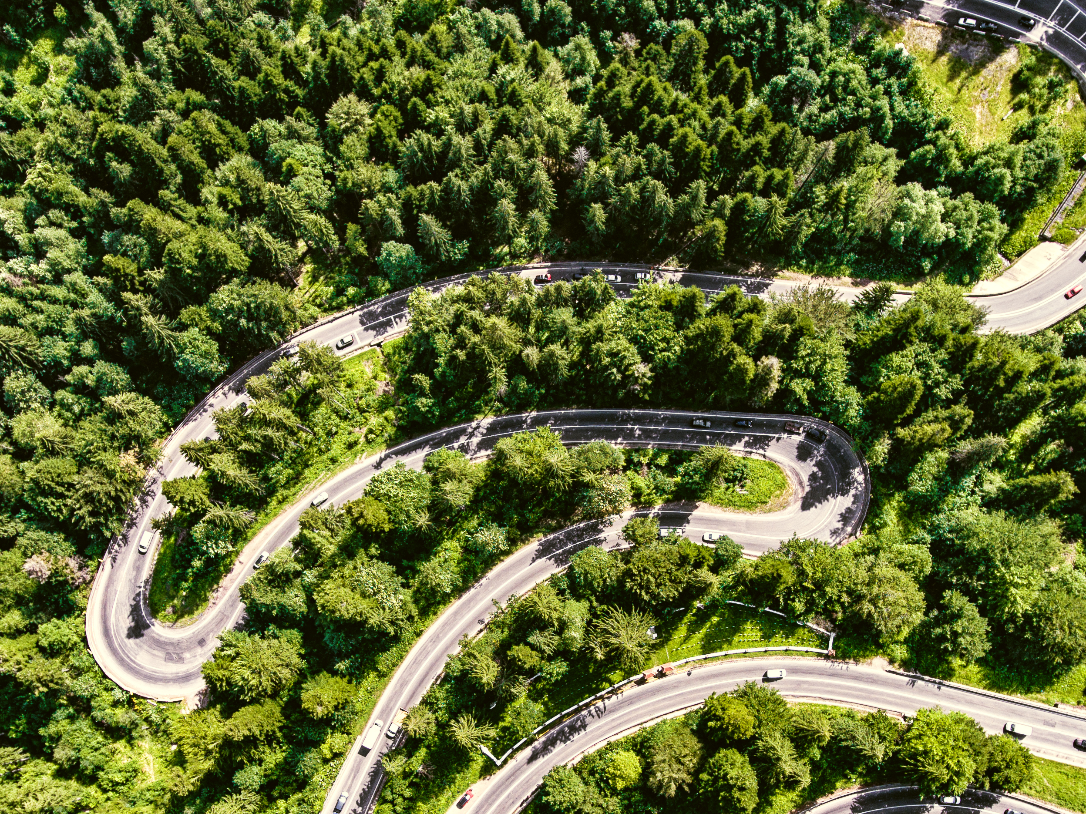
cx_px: 543
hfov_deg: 56.8
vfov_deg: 42.7
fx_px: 1004
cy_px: 617
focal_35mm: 32
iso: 100
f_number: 2.8
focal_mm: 3.61
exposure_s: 1/300
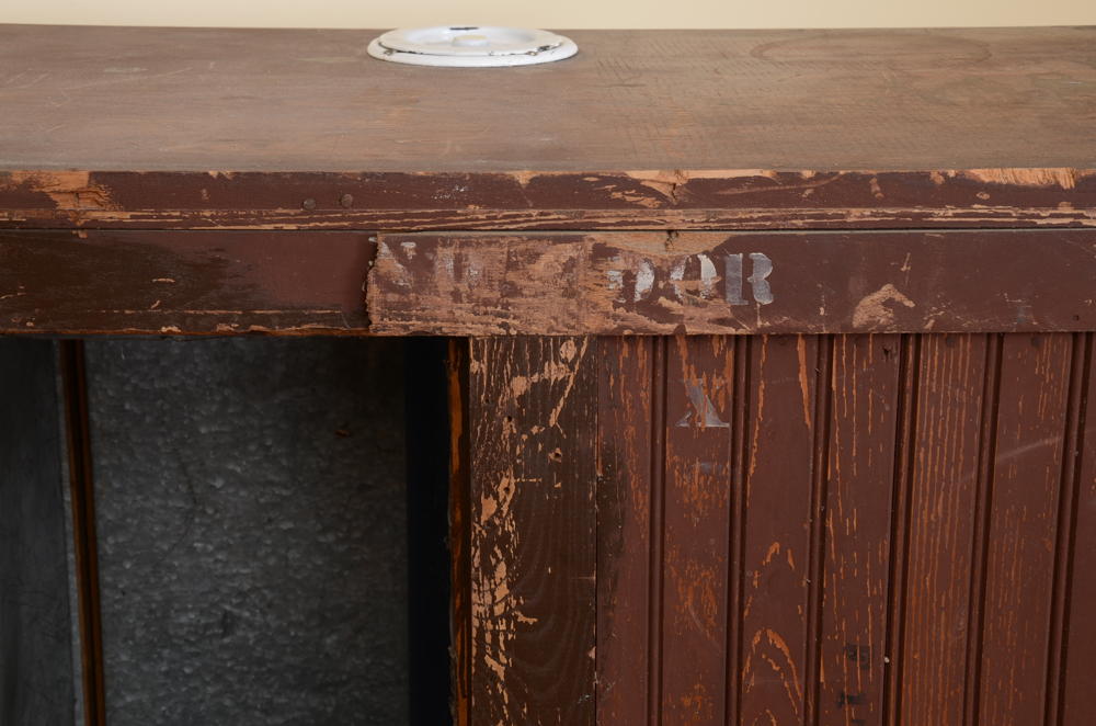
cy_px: 363
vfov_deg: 20.1
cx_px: 548
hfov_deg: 29.9
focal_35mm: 68
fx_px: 2050
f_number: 10
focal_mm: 45
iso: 100
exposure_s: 1/80
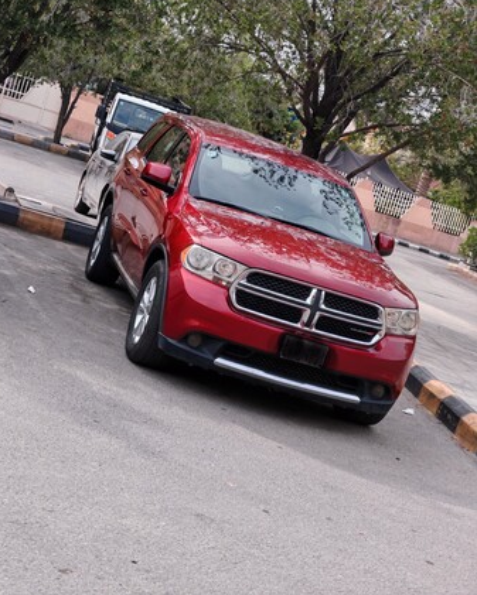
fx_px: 1270
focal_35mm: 72
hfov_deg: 21.3
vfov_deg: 26.4
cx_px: 236
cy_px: 273
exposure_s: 1/250
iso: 50
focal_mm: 8.67
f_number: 2.4
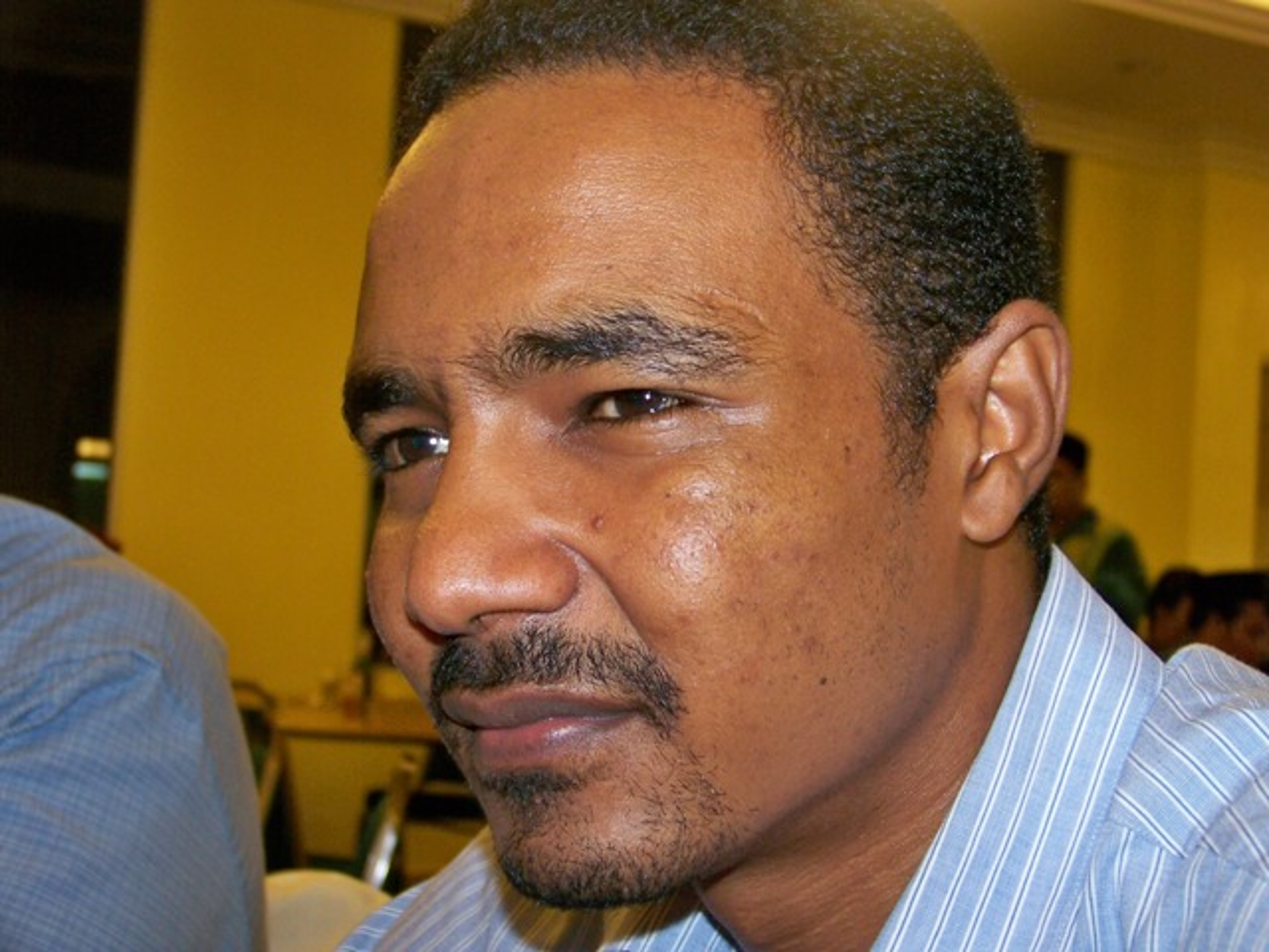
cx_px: 634
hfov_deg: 33.8
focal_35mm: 57
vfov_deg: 25.7
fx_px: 2090
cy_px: 476
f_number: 3.2
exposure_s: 1/30
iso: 200
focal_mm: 11.7
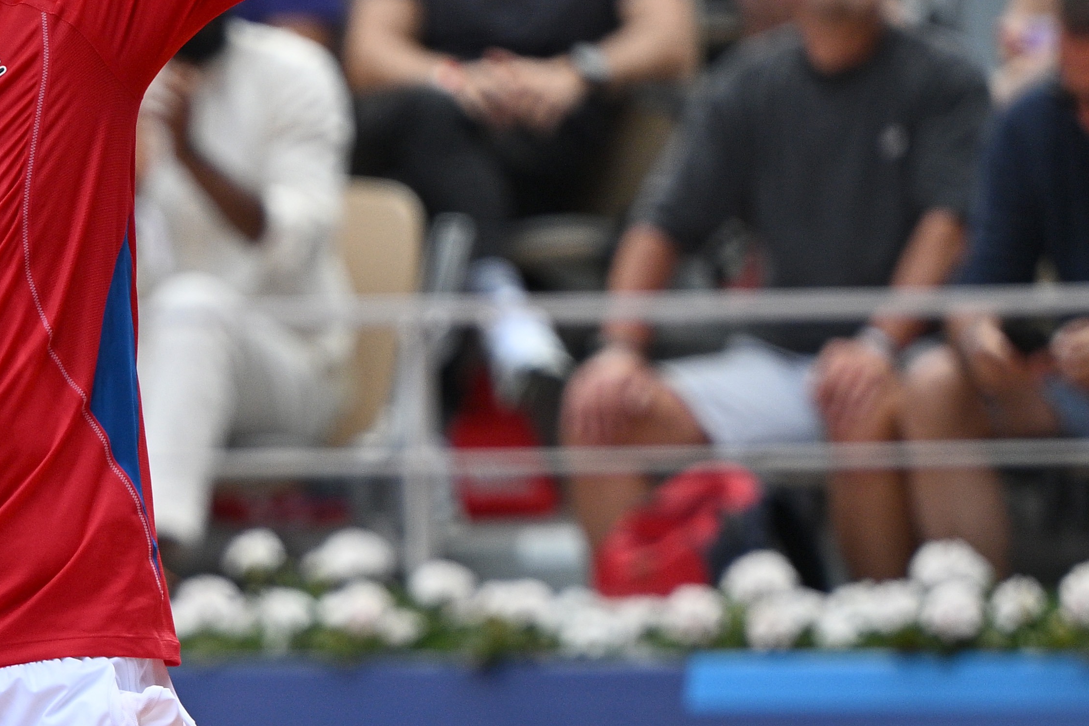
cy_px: 619
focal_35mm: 627
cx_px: -135
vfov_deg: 2.2
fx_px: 18965
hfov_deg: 3.3
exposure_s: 1/2000
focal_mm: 170
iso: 400
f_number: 2.8
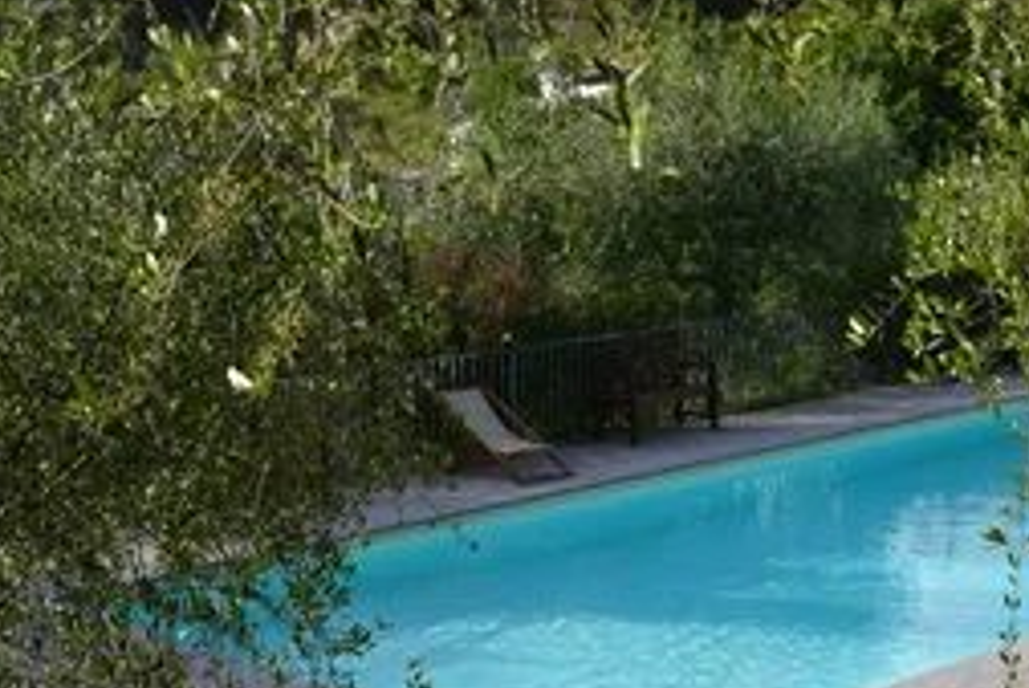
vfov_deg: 18.2
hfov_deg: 26.5
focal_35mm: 75
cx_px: 801
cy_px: 421
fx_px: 2145
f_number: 7.1
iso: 100
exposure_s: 1/250
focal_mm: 38
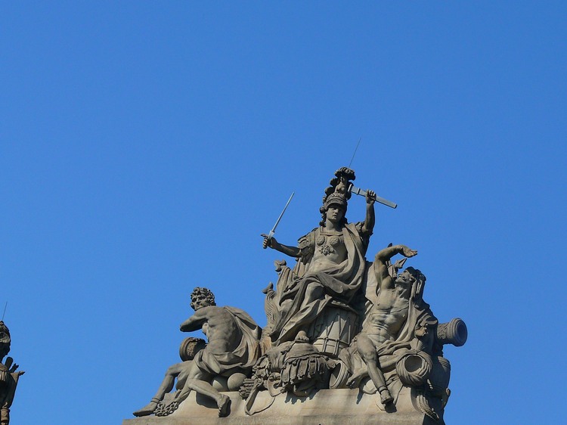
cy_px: 212
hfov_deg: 11.0
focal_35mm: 180
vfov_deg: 8.2
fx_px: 2947
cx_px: 284
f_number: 5.6
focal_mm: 26.7
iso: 100
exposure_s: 1/320
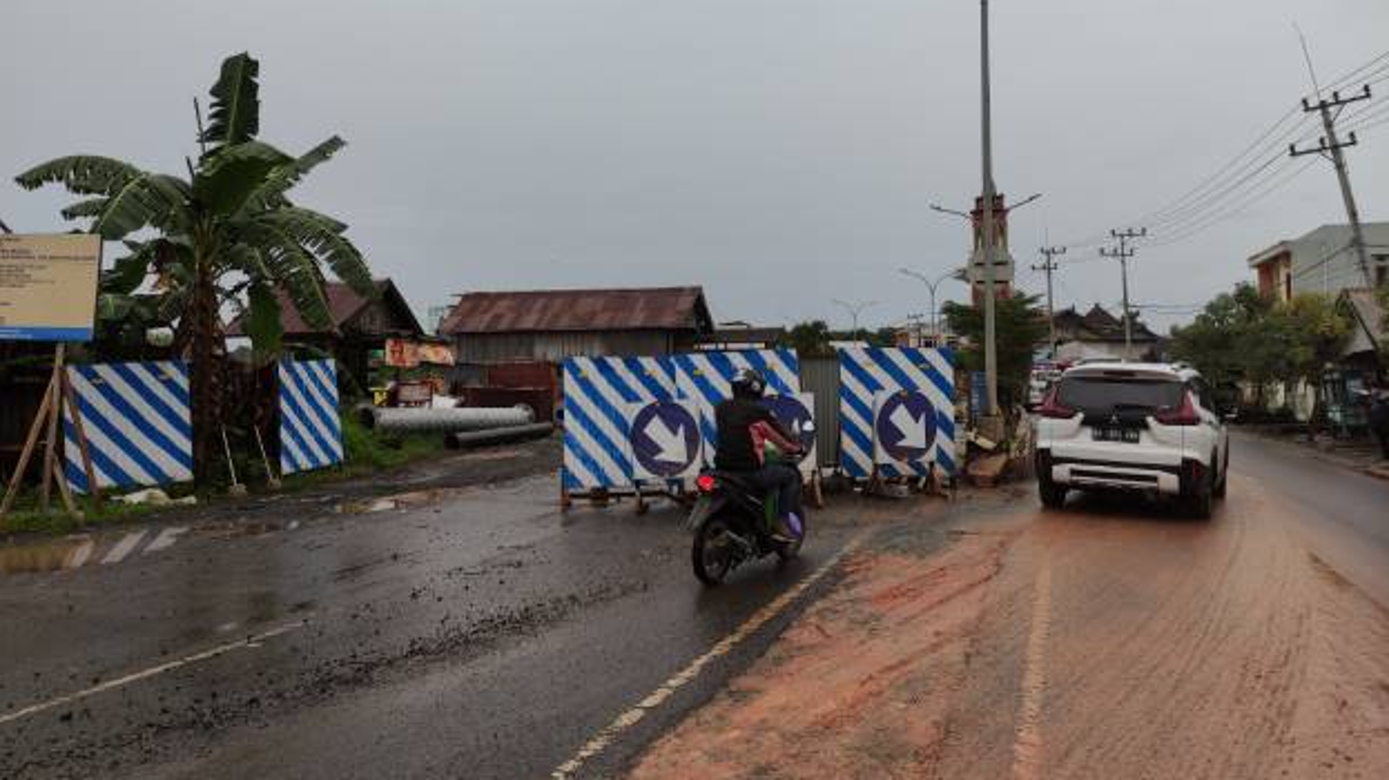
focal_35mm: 28
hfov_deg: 67.9
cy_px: 335
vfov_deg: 41.4
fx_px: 1031
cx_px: 693
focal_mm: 5.43
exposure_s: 1/175
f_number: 1.89
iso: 100
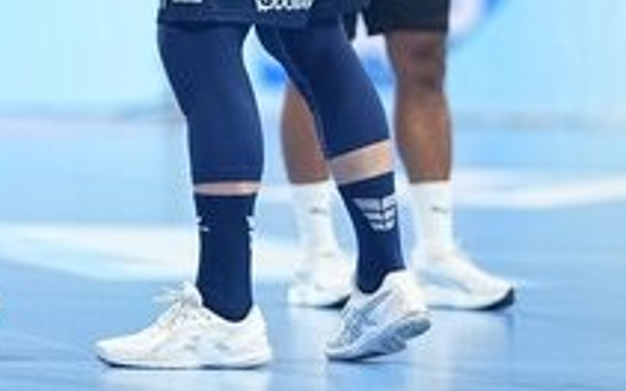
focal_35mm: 392
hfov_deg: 5.3
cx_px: 53
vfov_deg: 3.3
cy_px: -157
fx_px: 6690
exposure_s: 1/1600
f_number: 1.8
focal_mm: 135
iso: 1000
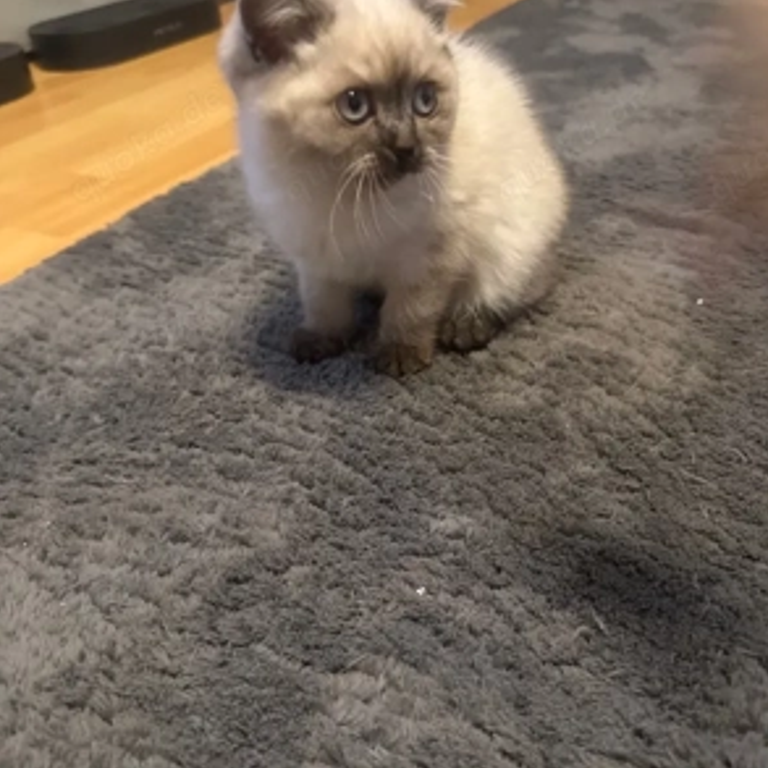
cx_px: 391
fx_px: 728
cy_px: 372
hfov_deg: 55.6
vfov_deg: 55.6
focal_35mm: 29
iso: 800
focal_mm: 6.76
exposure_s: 1/30
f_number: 1.78
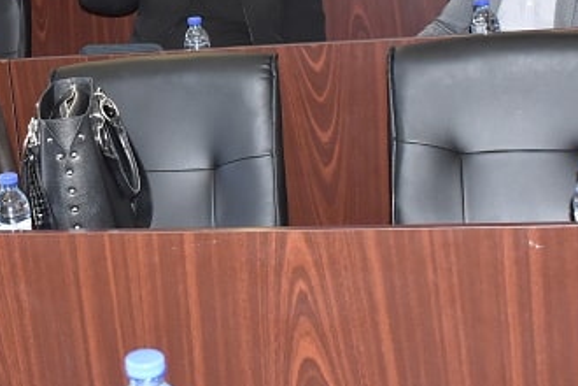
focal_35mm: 91
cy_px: -136
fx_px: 1461
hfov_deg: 21.8
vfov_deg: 14.3
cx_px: 44
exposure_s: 1/60
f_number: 5.6
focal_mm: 22
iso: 1250
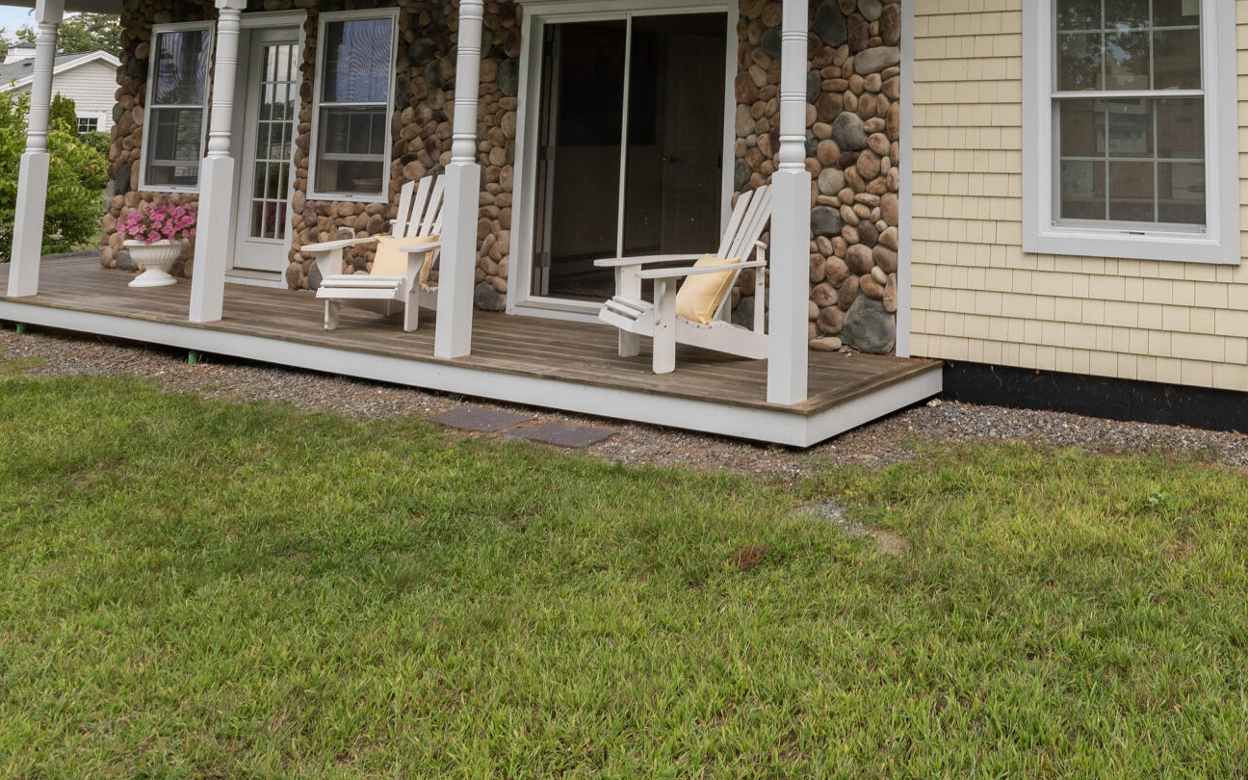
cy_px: -9
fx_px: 1122
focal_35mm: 33
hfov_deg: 54.8
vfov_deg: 34.7
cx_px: 970
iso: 320
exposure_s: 1/640
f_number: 9
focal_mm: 14
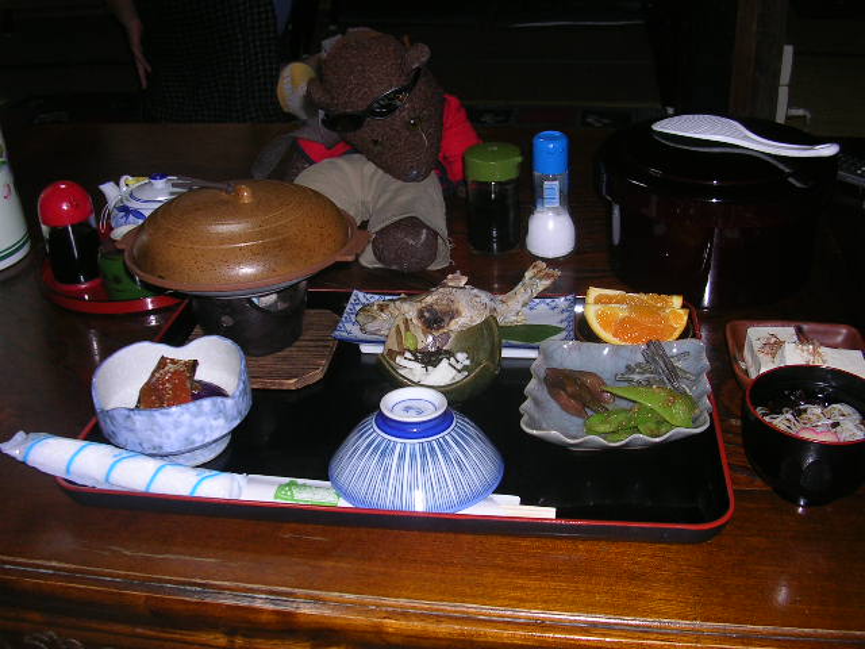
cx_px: 432
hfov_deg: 49.0
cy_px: 324
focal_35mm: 38
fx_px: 950
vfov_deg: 37.7
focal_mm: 5.8
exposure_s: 1/60.1
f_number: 2.8
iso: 50
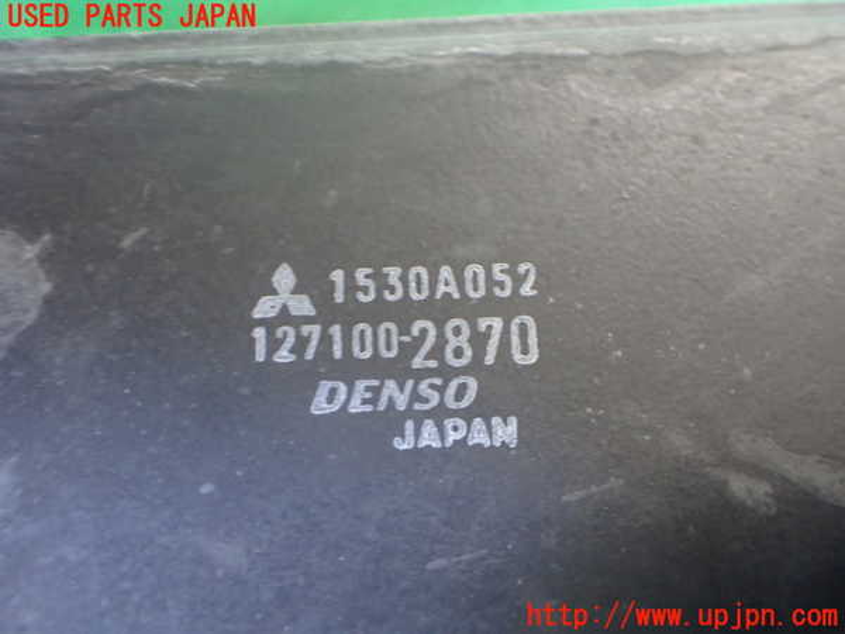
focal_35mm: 30
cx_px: 422
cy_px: 317
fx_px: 732
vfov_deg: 46.8
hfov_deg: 60.0
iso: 800
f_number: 2.3
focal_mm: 5.4
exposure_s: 1/30
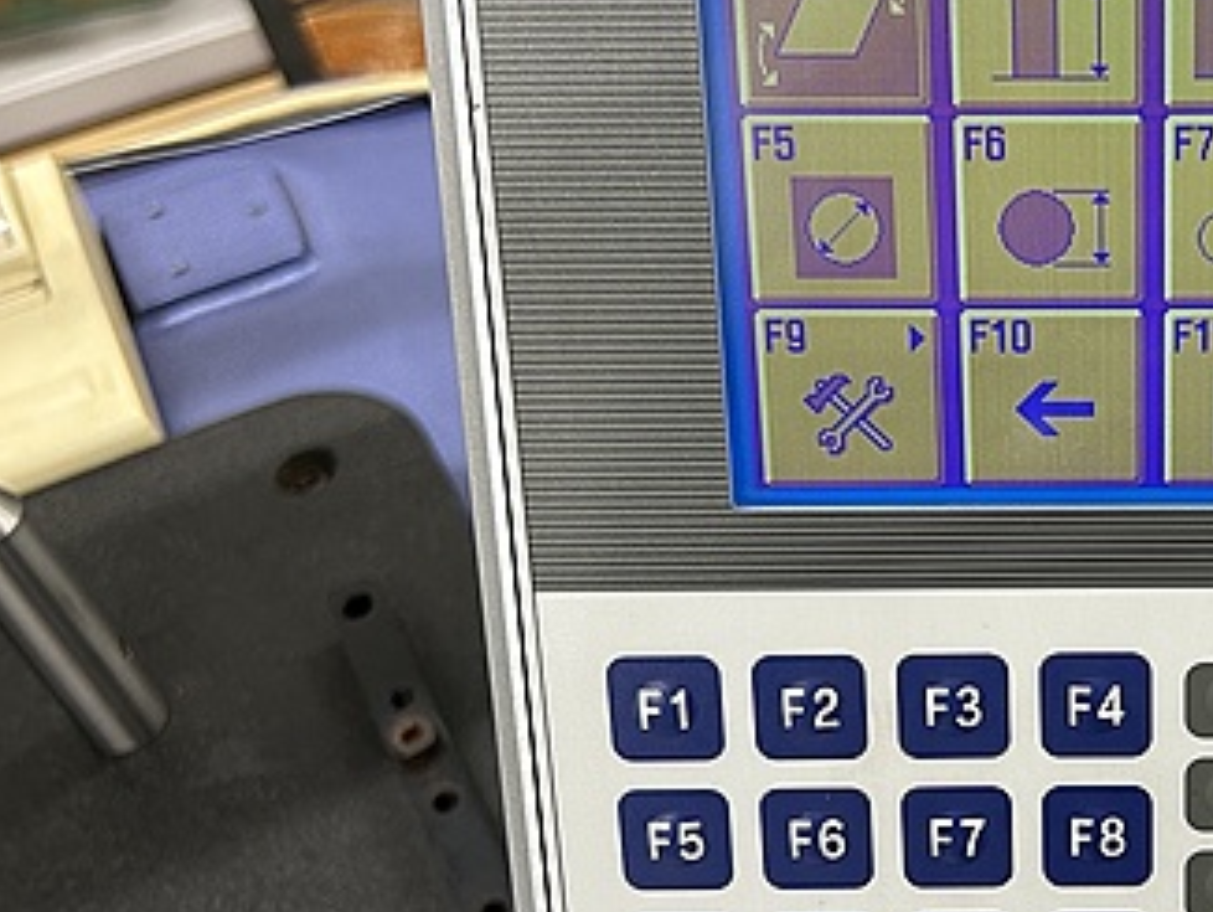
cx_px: 1124
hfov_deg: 35.0
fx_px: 1788
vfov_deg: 28.6
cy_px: 503
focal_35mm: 51
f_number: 1.5
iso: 64
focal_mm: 5.7
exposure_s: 1/50
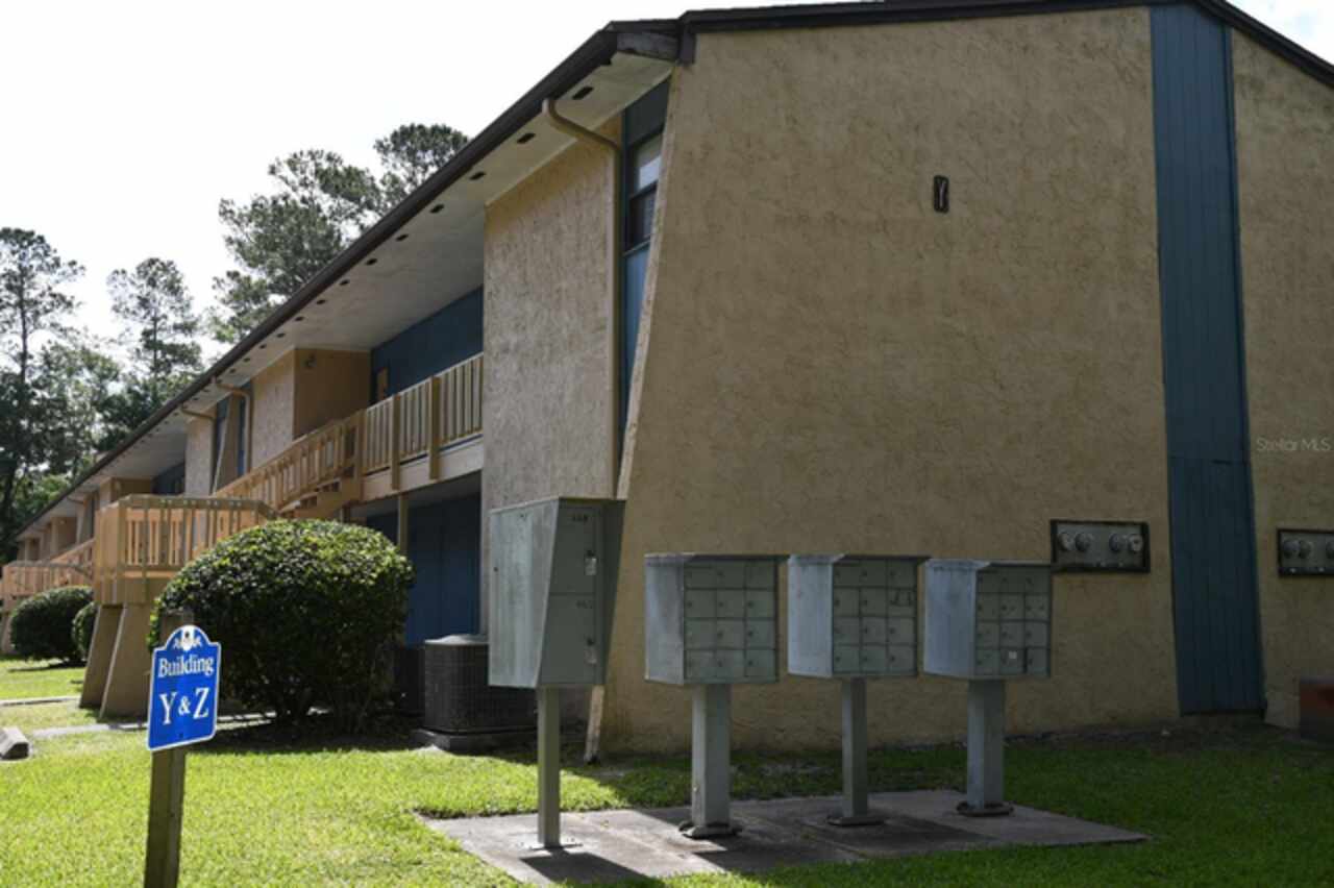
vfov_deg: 35.9
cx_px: 667
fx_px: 1370
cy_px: 444
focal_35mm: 37
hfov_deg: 51.9
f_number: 7.1
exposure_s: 1/250
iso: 100
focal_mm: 25
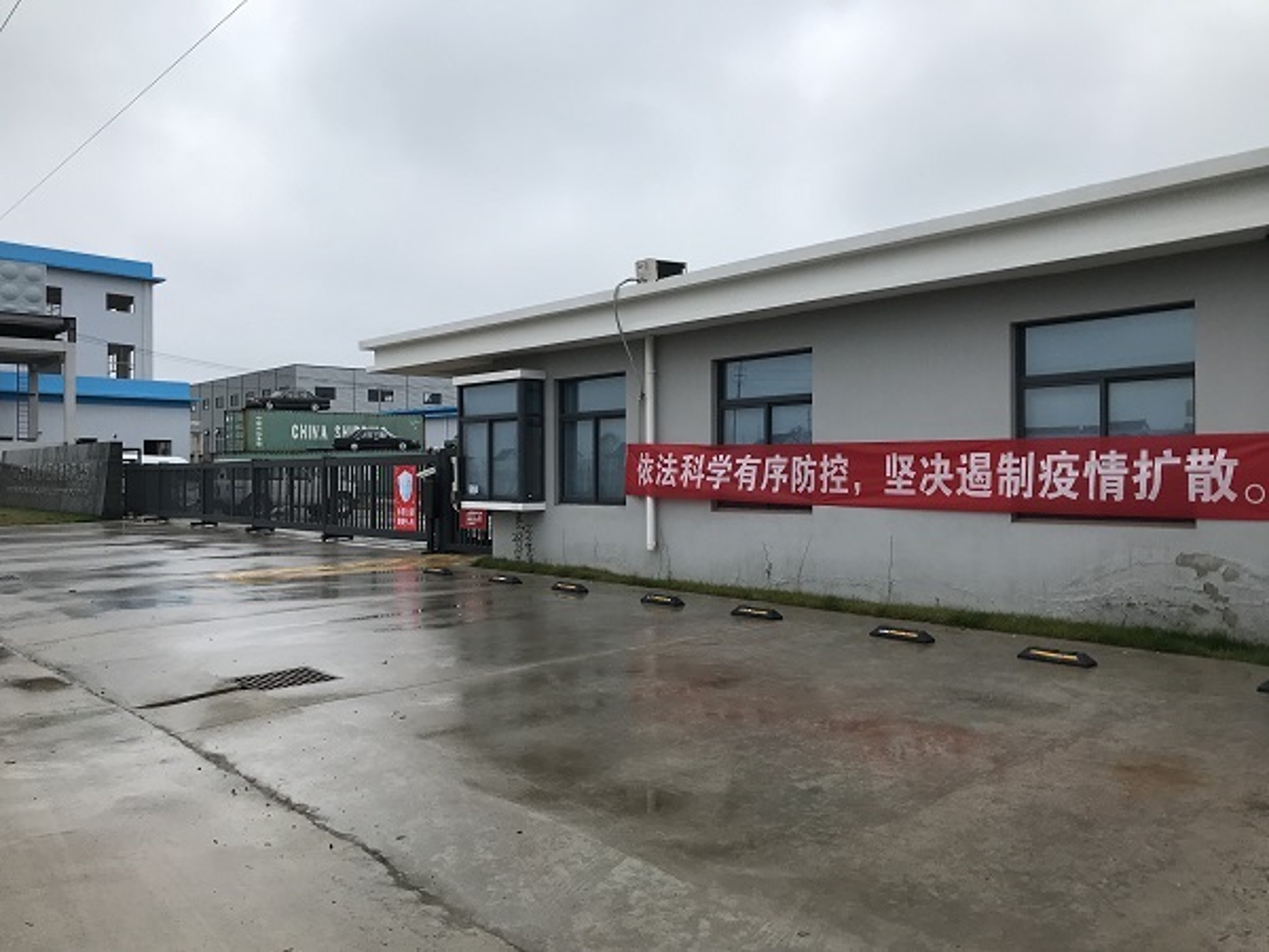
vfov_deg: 49.7
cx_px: 634
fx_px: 1026
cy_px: 476
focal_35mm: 28
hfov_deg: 63.4
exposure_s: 1/1330
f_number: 1.8
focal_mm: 3.99
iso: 20
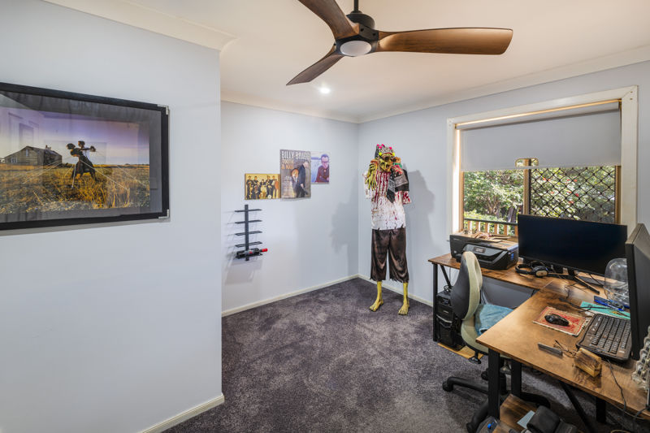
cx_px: 325
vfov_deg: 81.2
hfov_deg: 104.3
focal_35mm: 14
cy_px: 216
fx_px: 253
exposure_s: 1/15
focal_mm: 14
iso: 50
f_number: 8
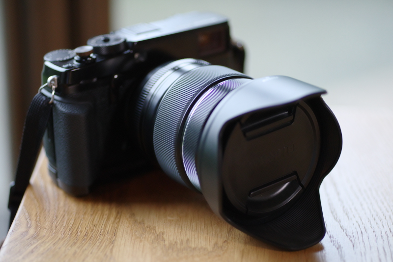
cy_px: 131
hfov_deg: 20.4
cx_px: 196
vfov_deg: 13.7
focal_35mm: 100
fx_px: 1092
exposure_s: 1/125
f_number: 2.8
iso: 6400
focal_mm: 100
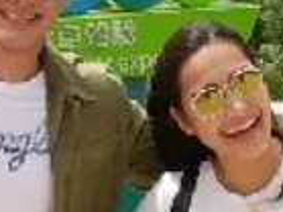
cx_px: 112
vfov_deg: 6.6
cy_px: -56
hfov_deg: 8.8
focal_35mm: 224
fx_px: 1830
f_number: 8
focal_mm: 20
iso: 200
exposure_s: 1/320
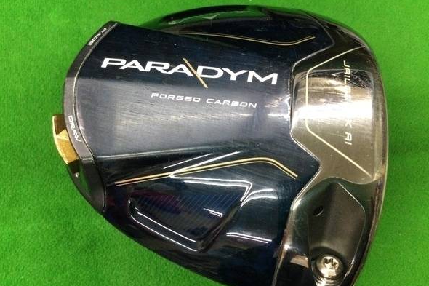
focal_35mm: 35
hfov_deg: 54.4
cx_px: 220
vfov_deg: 37.7
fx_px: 417
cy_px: 172
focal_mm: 3.3
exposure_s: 1/30
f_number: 2.4
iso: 160
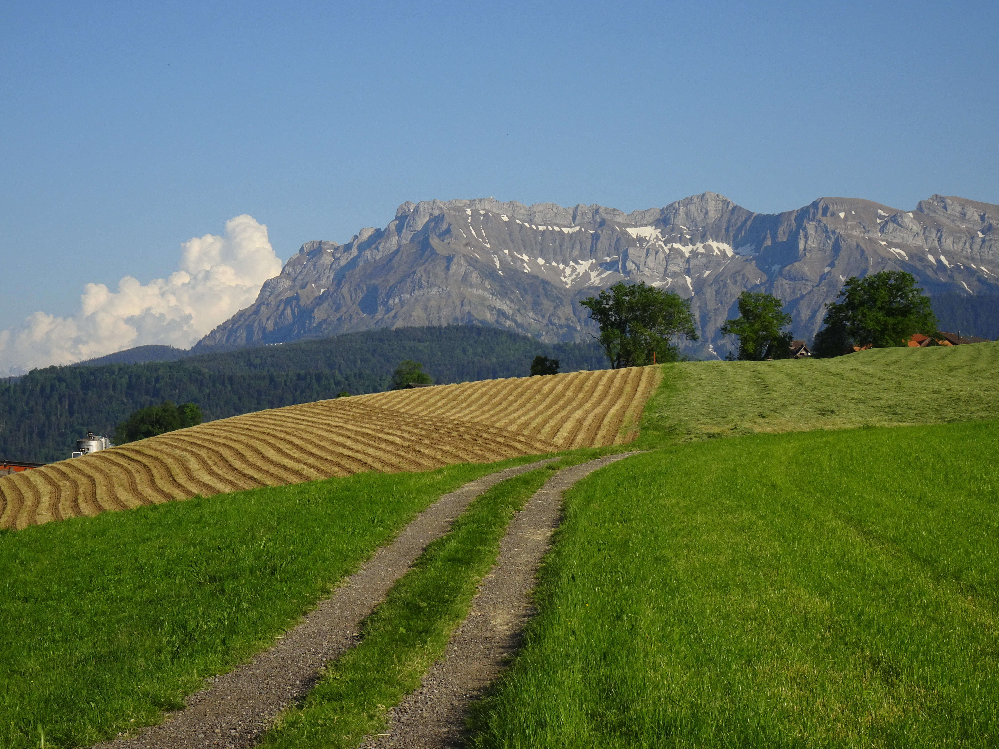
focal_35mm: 85
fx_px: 2453
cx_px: 500
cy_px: 374
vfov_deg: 17.4
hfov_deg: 23.0
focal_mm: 14.54
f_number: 5
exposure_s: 1/640
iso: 80
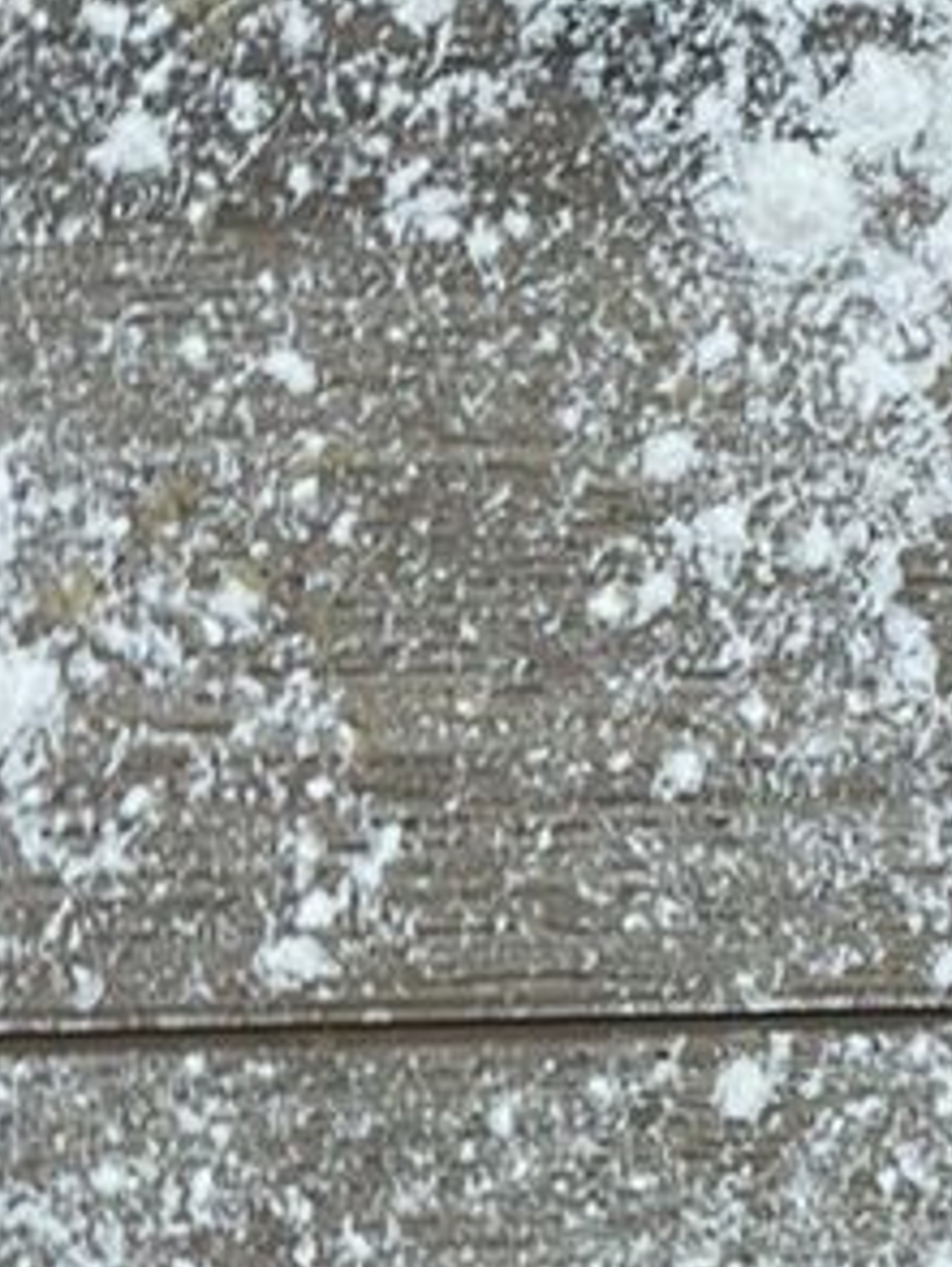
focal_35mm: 174
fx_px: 6371
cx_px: 1292
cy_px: 590
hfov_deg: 8.4
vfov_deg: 11.4
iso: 80
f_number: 1.6
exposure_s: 1/100
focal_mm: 5.1
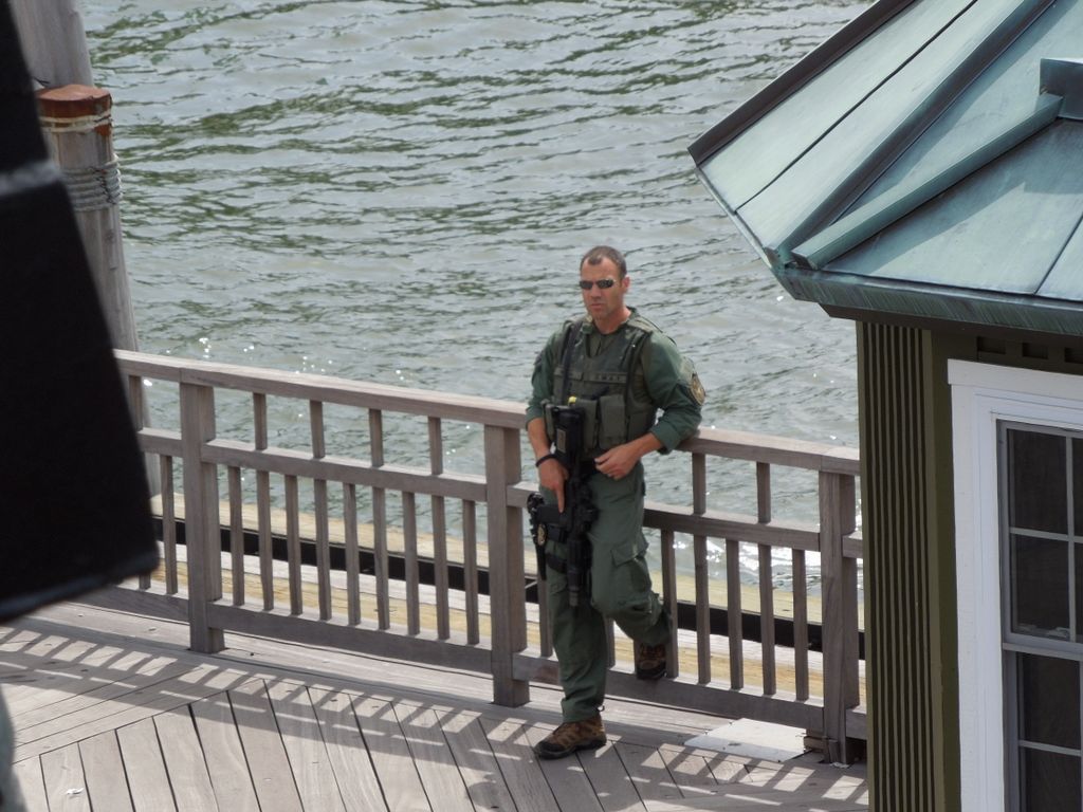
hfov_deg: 10.4
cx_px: 542
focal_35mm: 191
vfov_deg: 7.8
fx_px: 5976
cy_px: 406
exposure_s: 1/400
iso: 100
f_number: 5
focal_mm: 34.4
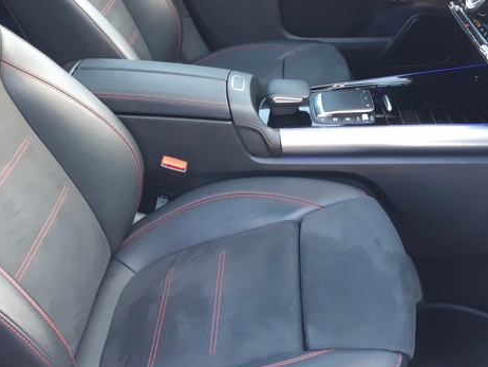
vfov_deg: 32.1
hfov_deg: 42.1
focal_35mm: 45
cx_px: 250
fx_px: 635
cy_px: 148
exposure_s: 1/50
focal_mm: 3.92
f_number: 1.7
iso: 200
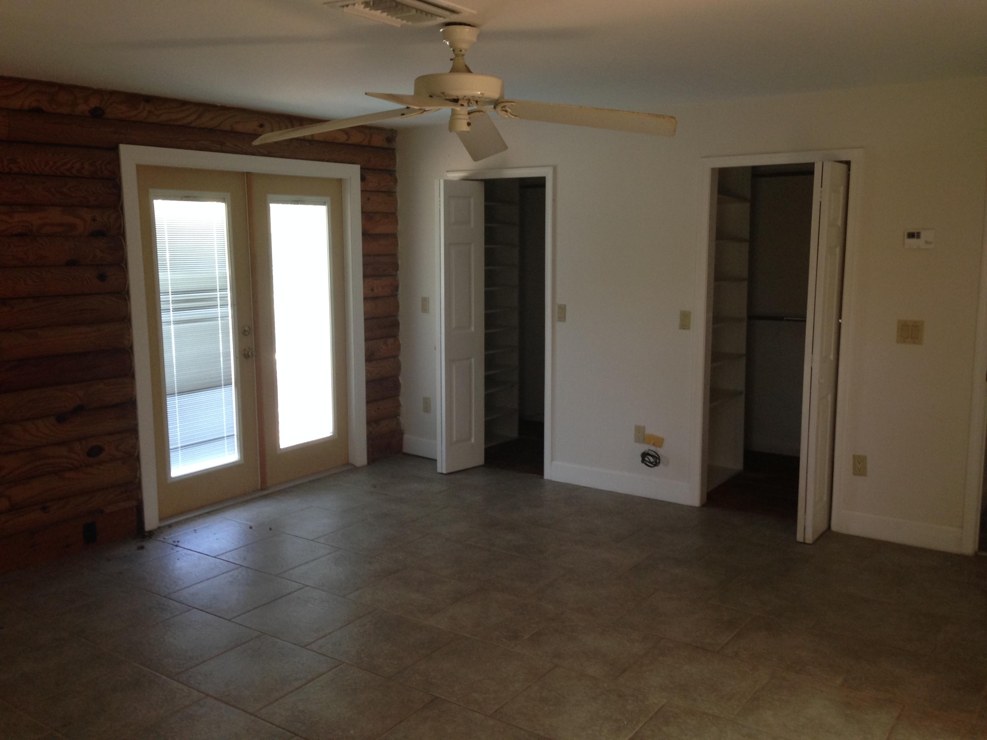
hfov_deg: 55.4
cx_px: 494
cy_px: 370
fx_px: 941
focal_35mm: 33
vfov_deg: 42.9
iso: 100
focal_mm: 4.12
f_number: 2.4
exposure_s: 1/20
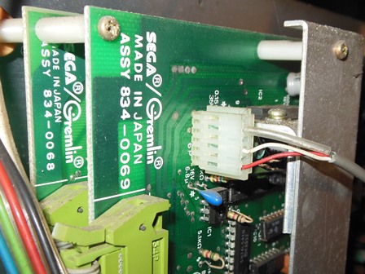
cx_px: 182
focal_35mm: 29
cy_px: 137
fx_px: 306
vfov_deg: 48.2
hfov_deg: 61.7
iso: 125
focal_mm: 5.2
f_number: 6.7
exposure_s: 1/25
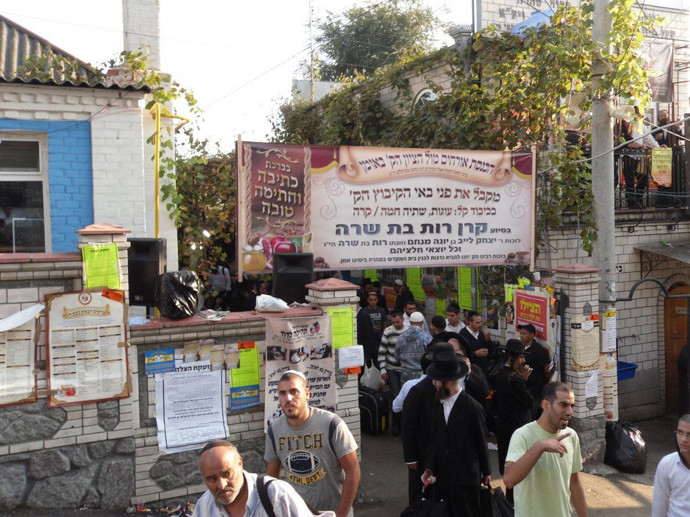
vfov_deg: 40.7
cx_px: 345
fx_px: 698
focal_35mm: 35
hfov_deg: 52.6
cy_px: 258
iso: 80
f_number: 3.5
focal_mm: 6.3
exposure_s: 1/103
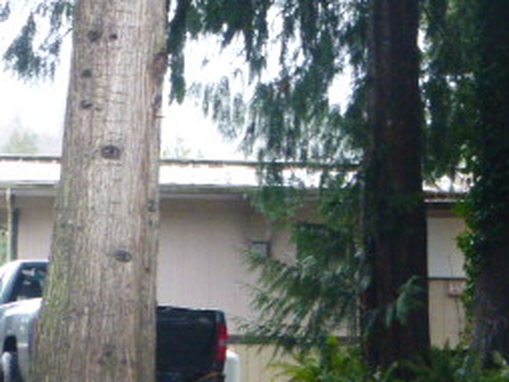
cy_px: 284
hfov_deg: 14.3
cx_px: 499
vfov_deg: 10.9
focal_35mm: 136
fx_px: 2002
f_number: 4.6
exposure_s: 1/25
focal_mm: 9.7
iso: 800
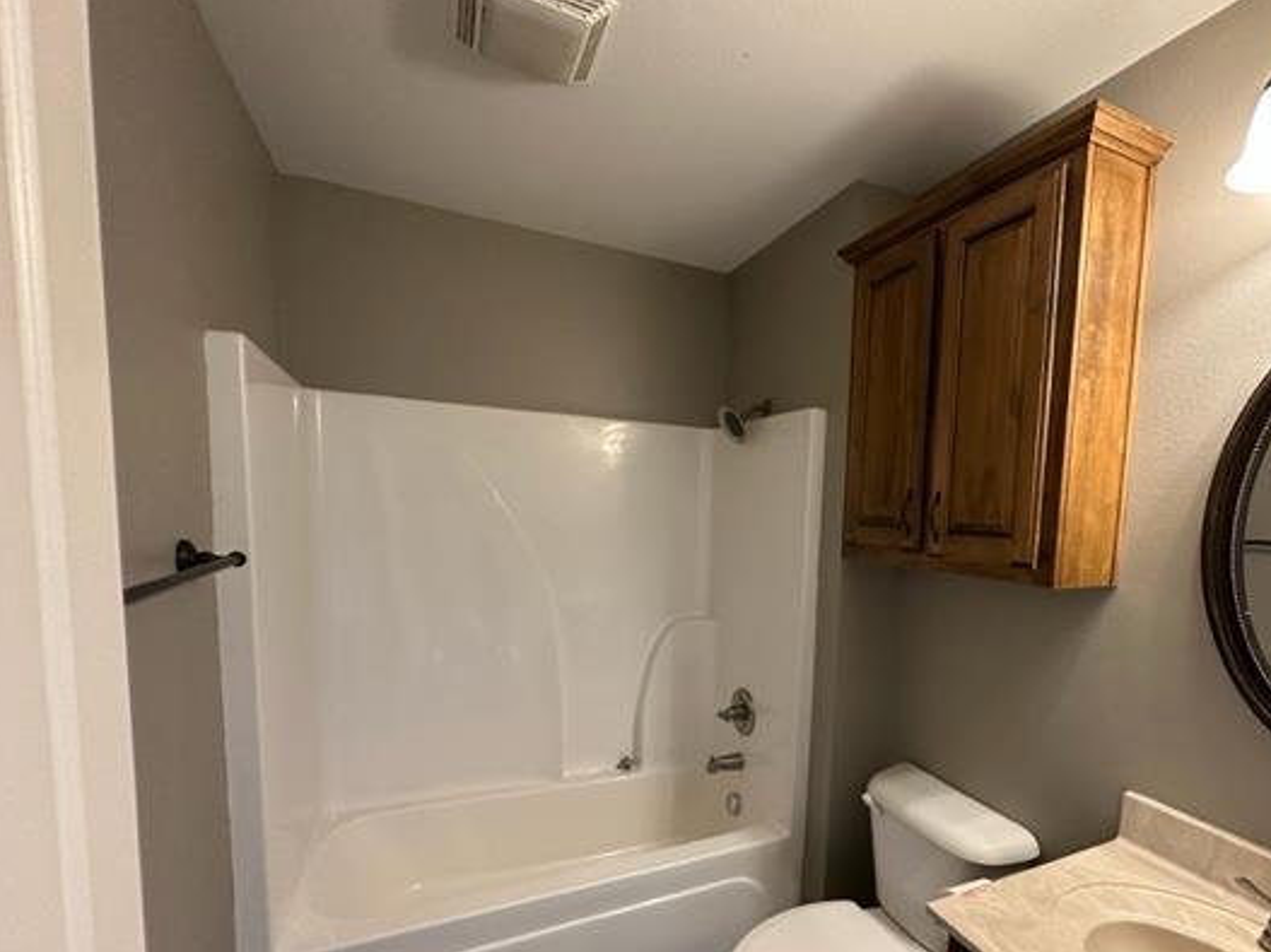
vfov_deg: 73.9
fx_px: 624
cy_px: 569
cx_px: 752
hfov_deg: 90.1
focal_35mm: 17
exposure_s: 1/60
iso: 320
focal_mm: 2.22
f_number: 2.2
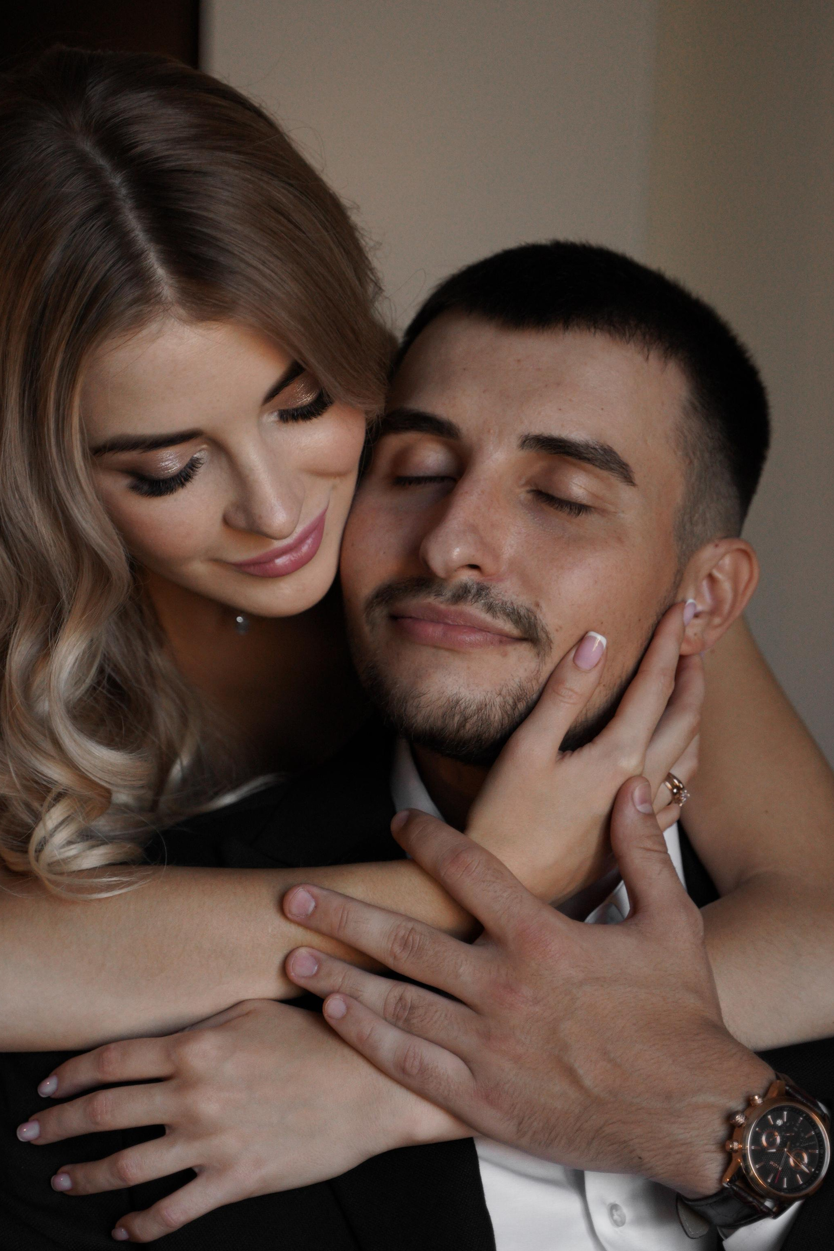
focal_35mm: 88
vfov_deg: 23.1
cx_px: 397
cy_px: 697
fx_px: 3058
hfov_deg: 15.5
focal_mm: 66
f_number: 2.8
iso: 1600
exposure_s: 1/250
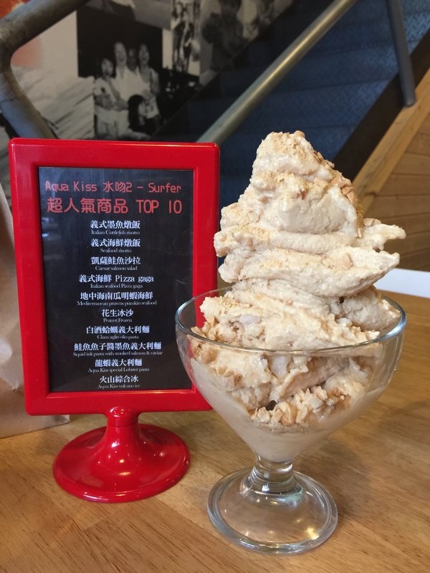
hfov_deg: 48.2
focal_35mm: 29
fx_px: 480
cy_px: 286
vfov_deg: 61.7
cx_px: 215
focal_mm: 4.15
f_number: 2.2
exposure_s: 1/15
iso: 100
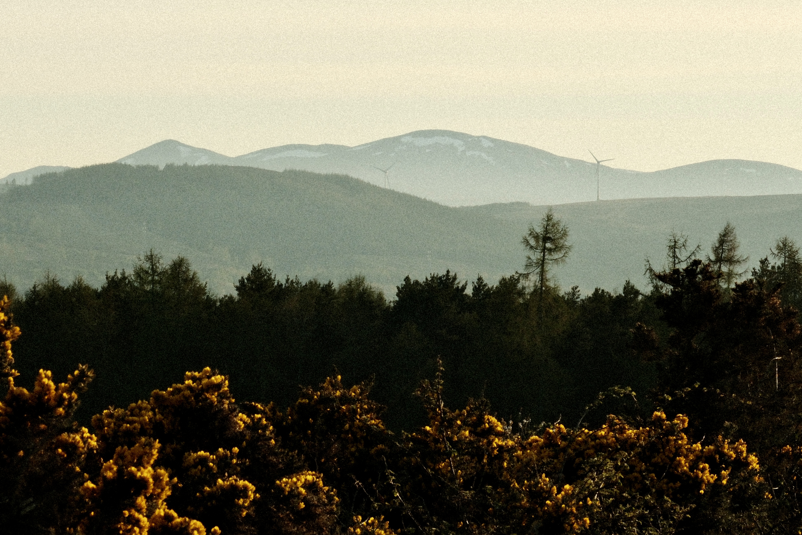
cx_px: 401
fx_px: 3007
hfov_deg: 15.2
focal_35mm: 135
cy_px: 268
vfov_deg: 10.2
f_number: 16
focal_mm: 90
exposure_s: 1/125
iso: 640
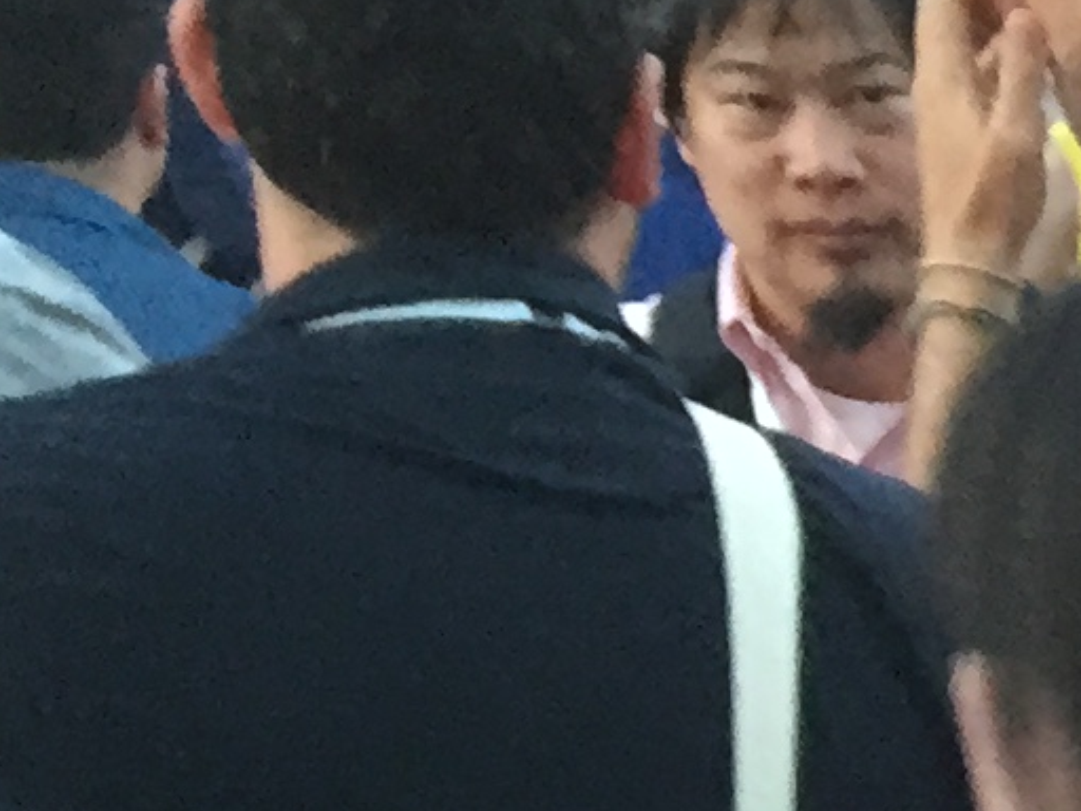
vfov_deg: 7.4
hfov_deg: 8.7
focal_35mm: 185
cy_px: 2137
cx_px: 3346
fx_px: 5777
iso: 100
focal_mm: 4.15
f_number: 2.2
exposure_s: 1/30
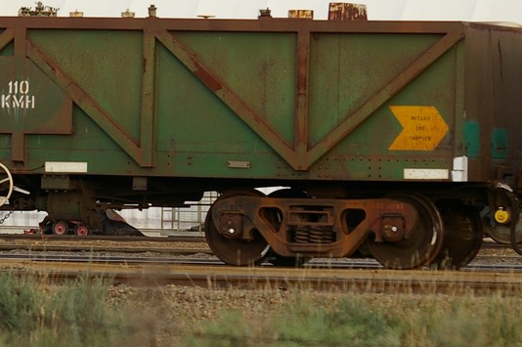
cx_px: 30
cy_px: 94
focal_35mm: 334
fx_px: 4841
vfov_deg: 4.1
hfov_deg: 6.2
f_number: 4.5
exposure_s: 1/180
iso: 200
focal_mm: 93
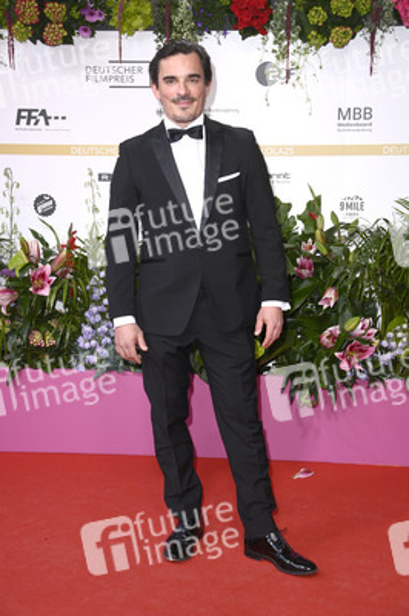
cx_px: 204
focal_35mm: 56
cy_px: 308
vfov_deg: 35.7
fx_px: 956
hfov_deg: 24.2
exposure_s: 1/250
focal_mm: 56
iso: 500
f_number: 5.6
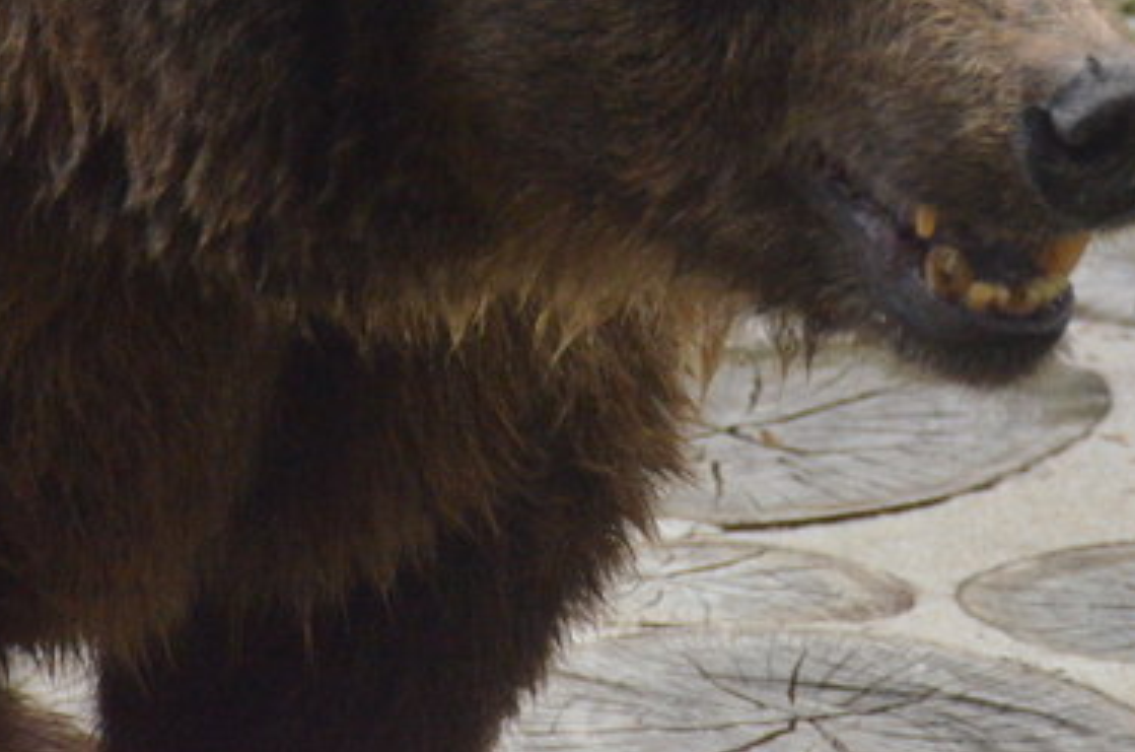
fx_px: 20229
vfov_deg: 2.1
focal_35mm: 643
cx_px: 739
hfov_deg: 3.2
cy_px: 12
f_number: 10
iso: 4000
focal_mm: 200
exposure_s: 1/6400
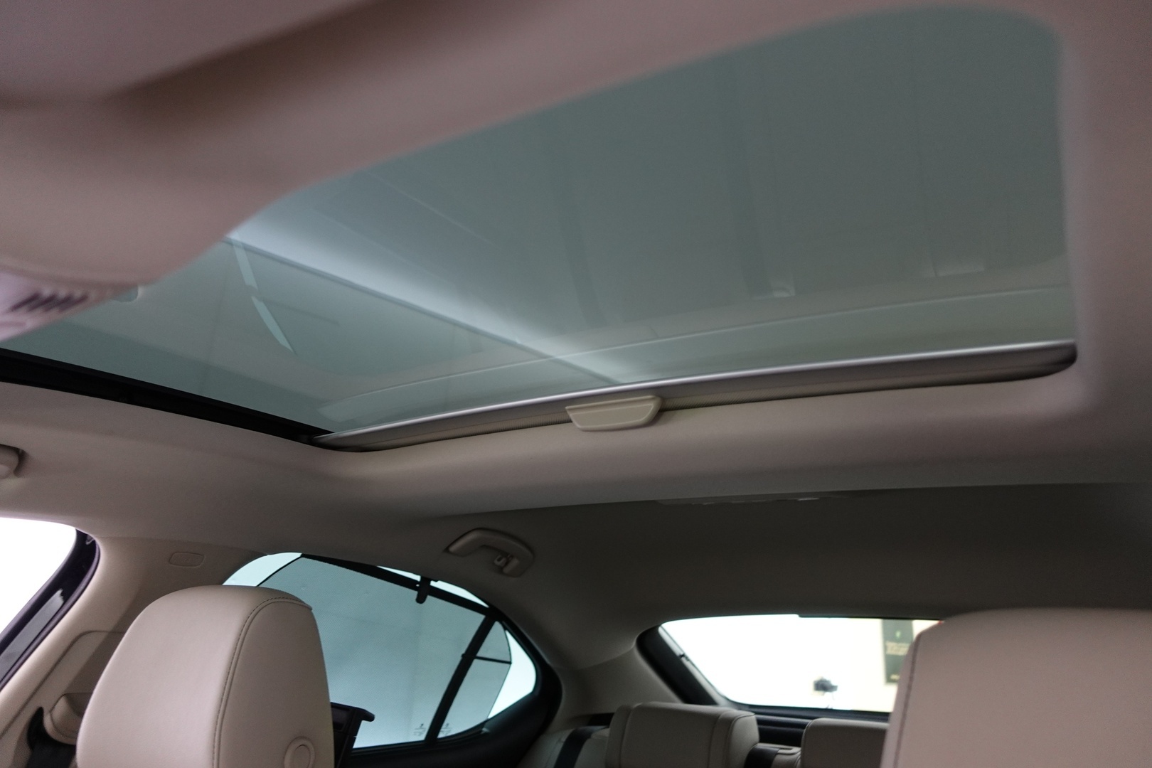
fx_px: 768
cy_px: 384
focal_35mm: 24
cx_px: 576
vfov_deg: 53.1
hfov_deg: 73.7
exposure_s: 1/30
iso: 500
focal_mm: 9.4
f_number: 1.8
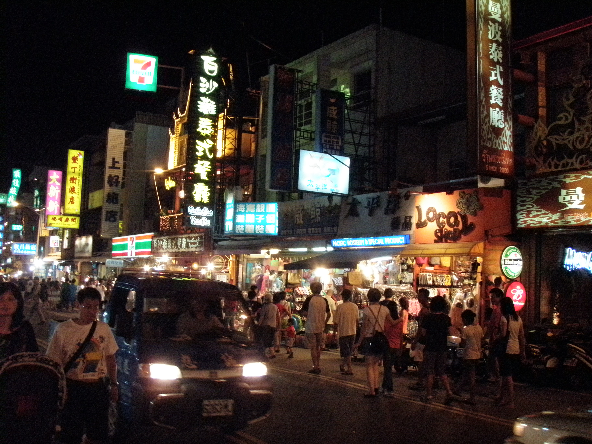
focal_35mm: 38
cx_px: 296
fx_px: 650
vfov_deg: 37.7
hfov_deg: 49.0
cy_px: 222
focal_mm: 6.7
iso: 800
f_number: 3.5
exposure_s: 1/40
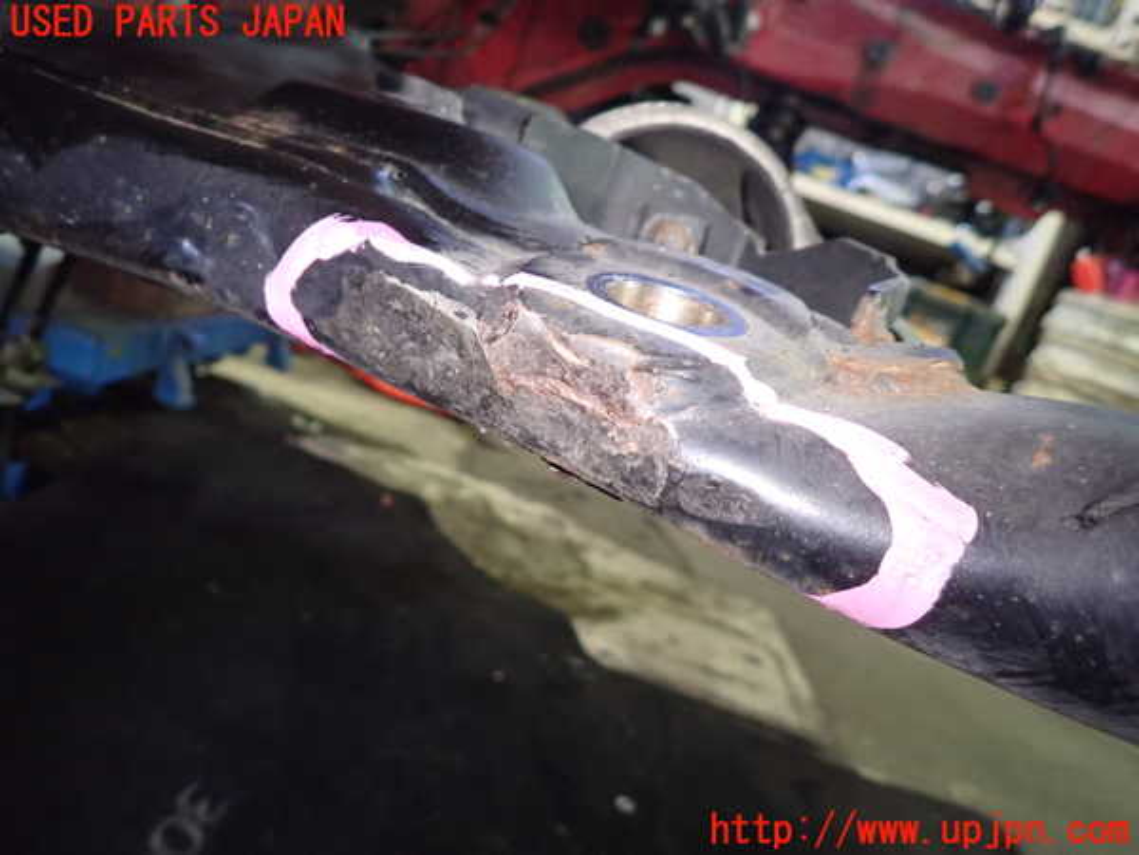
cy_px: 428
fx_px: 823
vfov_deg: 54.9
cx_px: 570
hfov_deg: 69.4
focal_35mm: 25
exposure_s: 1/30
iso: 800
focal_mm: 4.5
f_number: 2
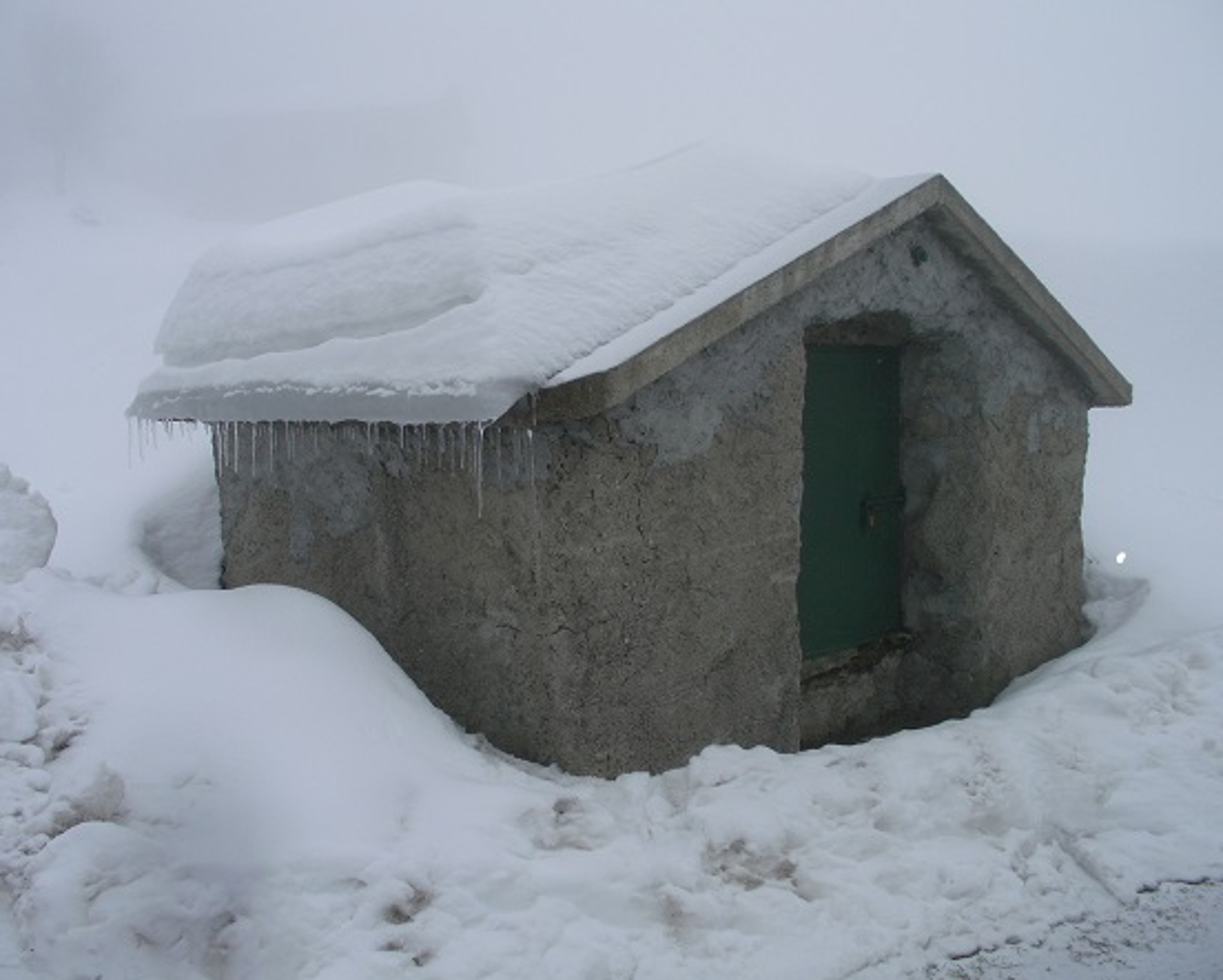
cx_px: 576
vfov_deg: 42.2
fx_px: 1267
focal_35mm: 35
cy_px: 490
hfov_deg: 51.5
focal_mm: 7.1
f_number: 4
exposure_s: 1/640
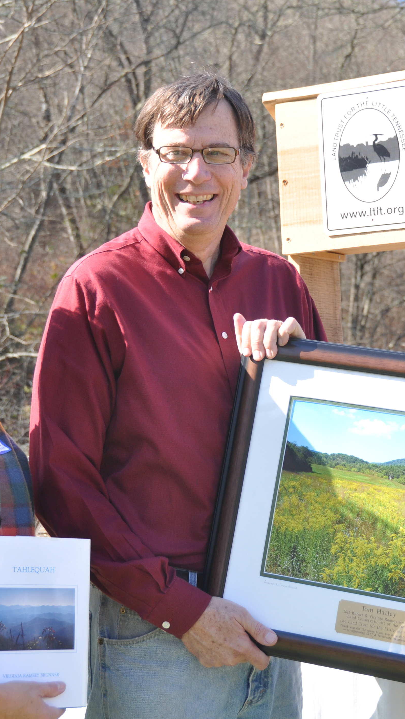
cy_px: 359
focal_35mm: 67
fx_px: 1279
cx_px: 277
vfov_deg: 31.4
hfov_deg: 17.9
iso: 200
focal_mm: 28
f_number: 4.5
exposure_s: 1/100
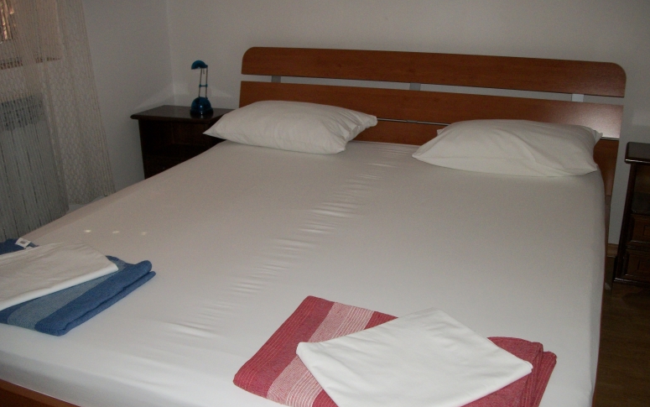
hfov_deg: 55.3
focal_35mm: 35
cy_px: 223
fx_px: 620
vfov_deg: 36.3
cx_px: 327
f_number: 2.9
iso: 160
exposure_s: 1/30
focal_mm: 5.7
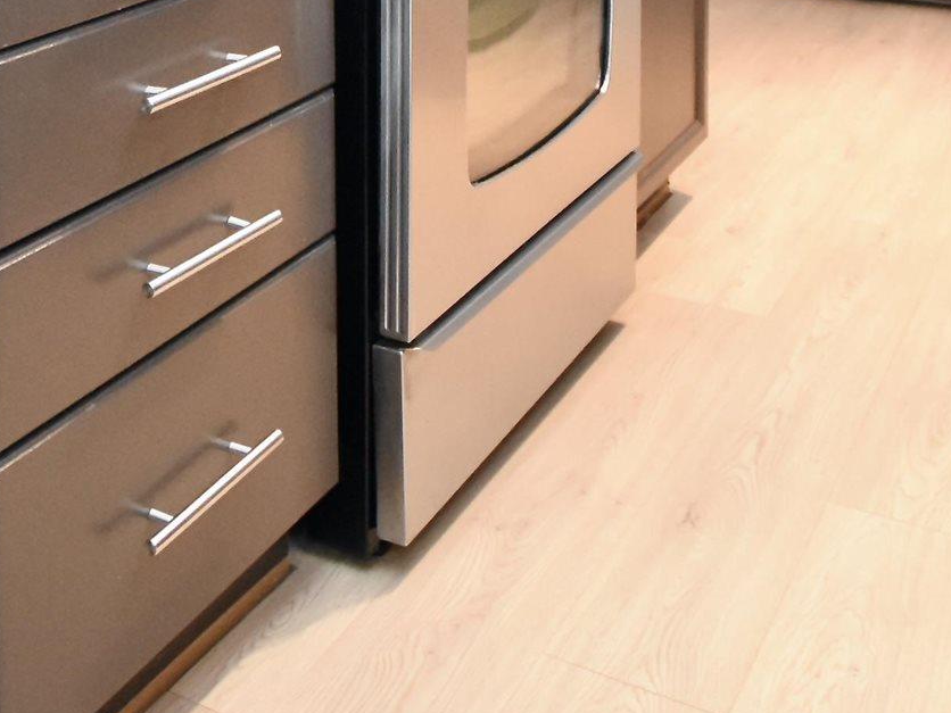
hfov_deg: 35.9
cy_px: -354
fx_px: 1456
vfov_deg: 22.6
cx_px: 338
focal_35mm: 53
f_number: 3.5
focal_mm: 10
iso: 2800
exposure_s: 1/60
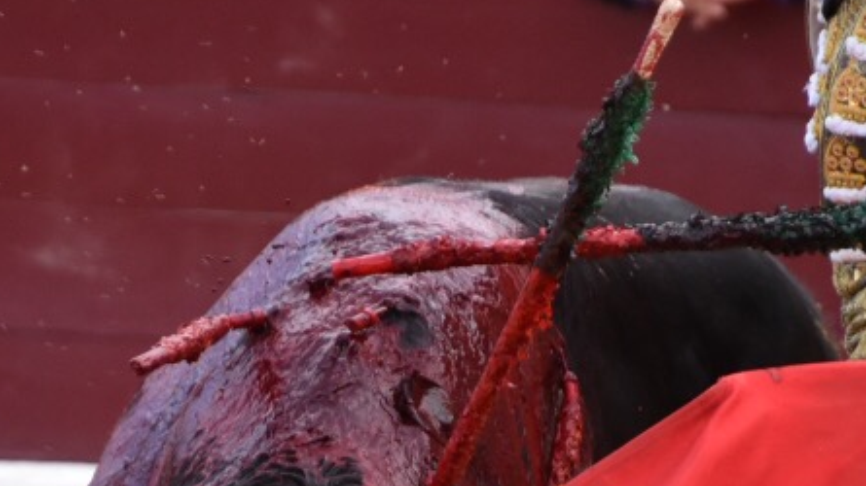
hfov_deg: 1.9
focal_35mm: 1145
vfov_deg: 1.1
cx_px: 372
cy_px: 601
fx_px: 26285
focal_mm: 300
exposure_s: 1/1000
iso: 1250
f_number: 5.6
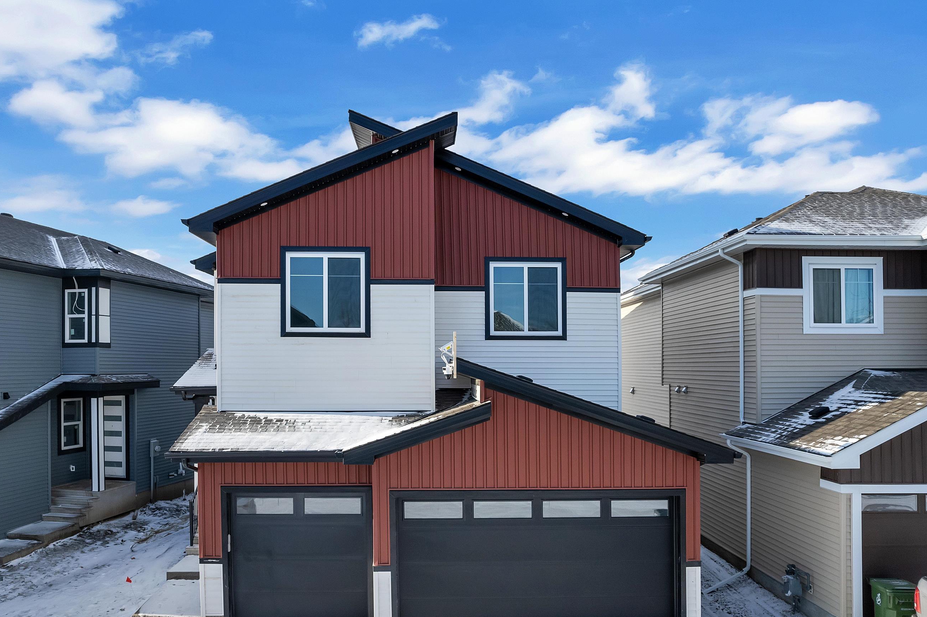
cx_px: 448
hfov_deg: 69.4
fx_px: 669
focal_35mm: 26
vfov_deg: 49.3
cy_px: 359
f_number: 2.4
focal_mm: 8.38
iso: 100
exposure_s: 1/2500
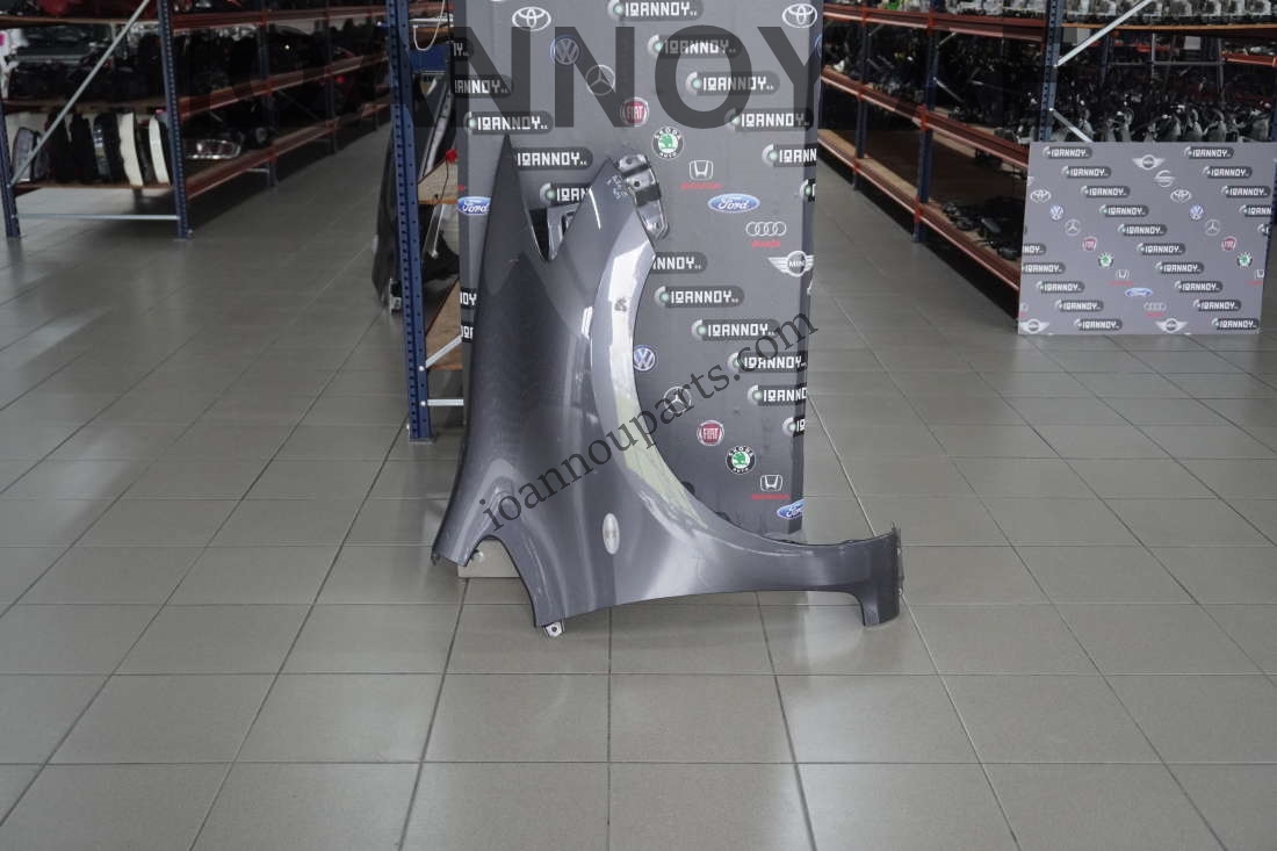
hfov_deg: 51.3
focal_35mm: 38
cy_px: 426
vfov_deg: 35.5
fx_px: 1330
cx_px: 638
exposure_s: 1/160
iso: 1600
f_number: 4.5
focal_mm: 25
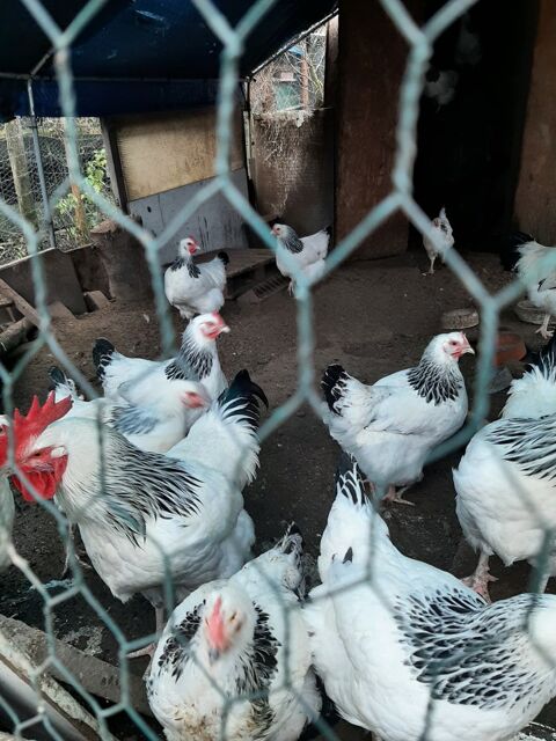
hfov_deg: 53.1
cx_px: 278
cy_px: 370
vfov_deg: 67.3
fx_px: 557
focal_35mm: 26
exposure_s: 1/50
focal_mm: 3.93
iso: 50
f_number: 1.7
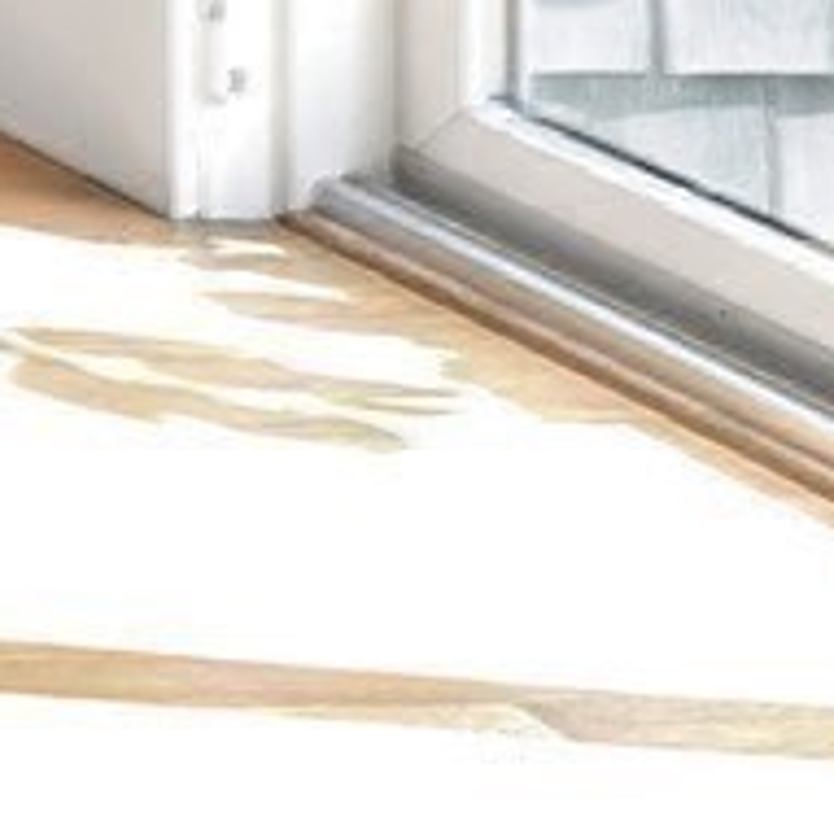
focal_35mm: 190
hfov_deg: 5.9
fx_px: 5184
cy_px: -1384
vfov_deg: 8.2
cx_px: -3441
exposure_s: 1/60
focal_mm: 20.9
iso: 500
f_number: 6.3
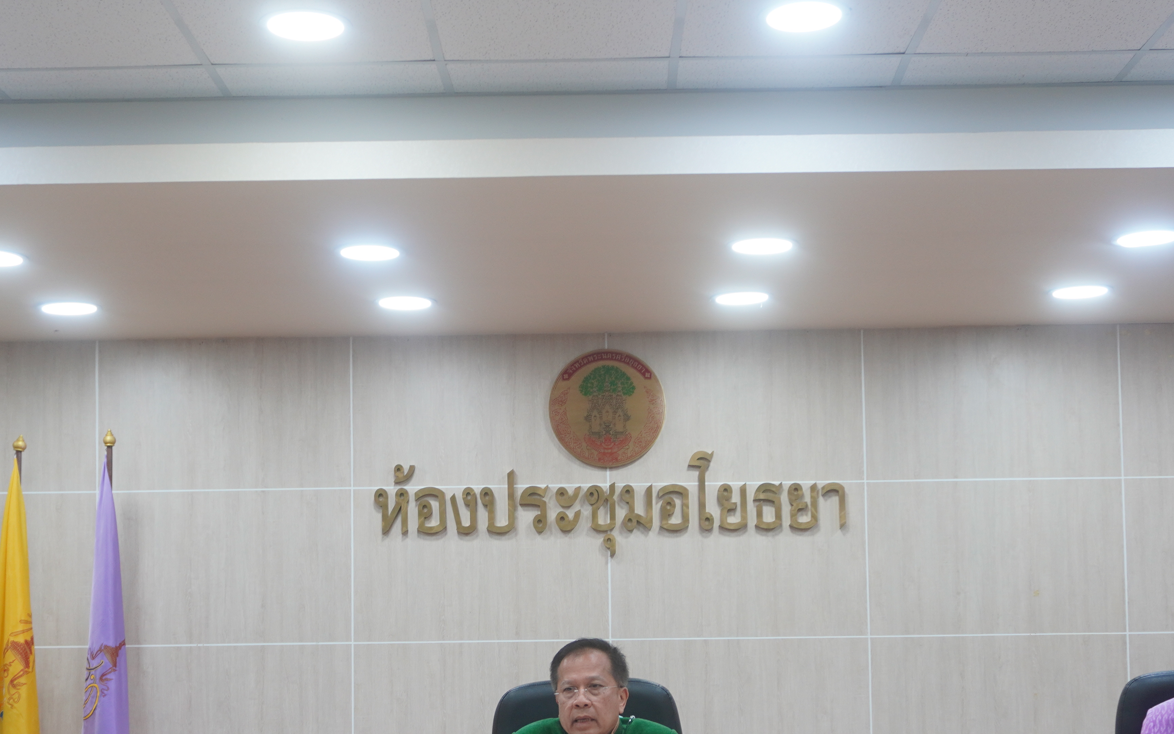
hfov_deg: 38.2
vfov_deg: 24.1
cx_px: 588
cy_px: 559
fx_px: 1696
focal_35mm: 53
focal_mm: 20
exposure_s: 1/30
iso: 200
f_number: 4
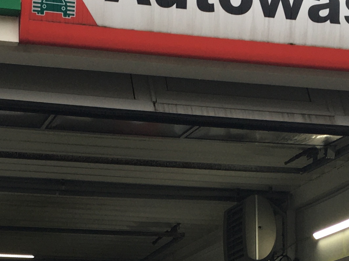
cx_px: 147
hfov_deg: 17.9
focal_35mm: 110
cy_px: 369
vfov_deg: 12.9
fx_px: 1109
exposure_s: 1/50
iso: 32
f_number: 2.2
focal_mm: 4.15
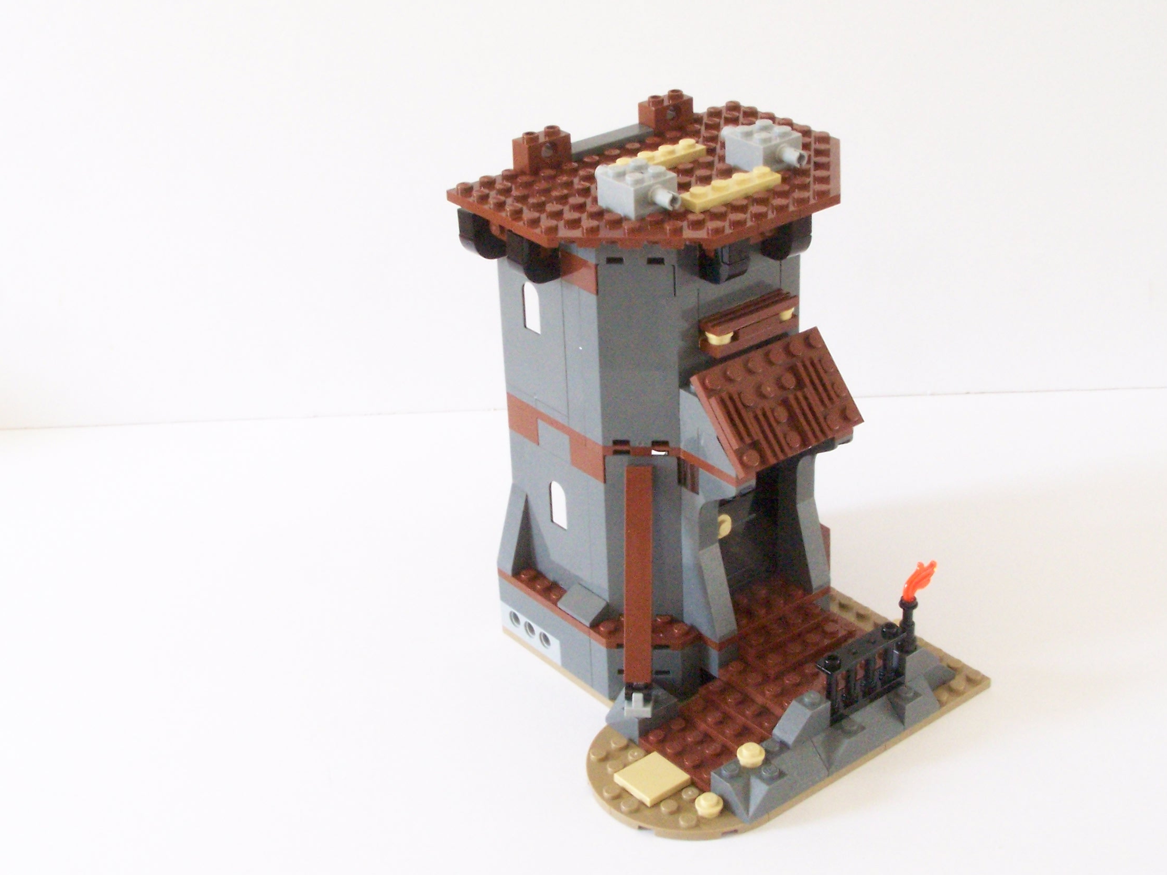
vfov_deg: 24.8
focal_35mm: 59
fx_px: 1989
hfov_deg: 32.6
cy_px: 410
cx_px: 673
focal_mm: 8.5
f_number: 8
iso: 400
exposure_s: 1/10
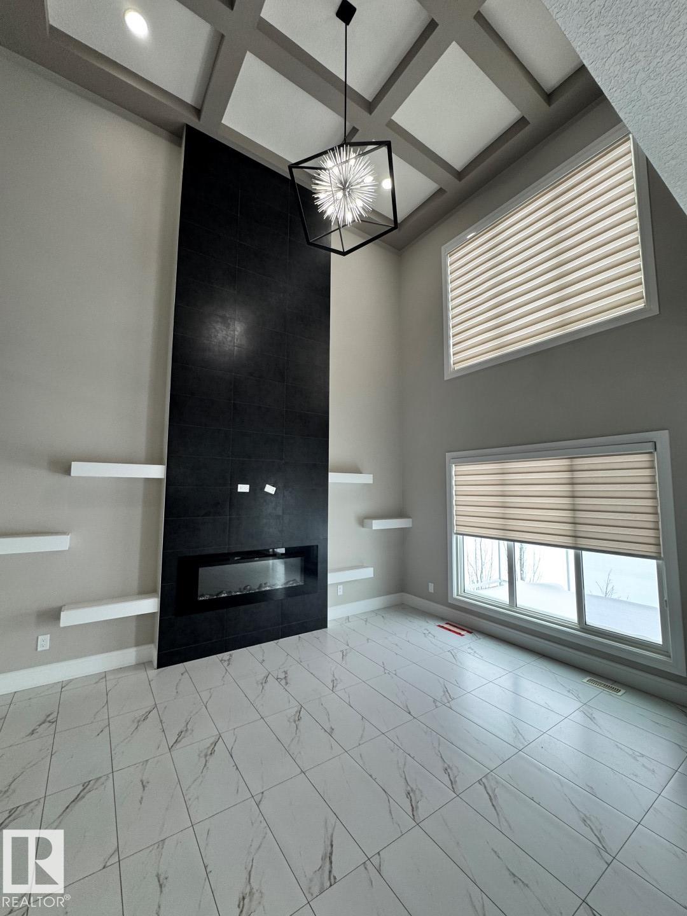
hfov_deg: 85.7
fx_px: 370
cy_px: 458
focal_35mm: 14
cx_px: 344
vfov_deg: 102.1
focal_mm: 2.22
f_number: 2.2
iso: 100
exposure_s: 1/120
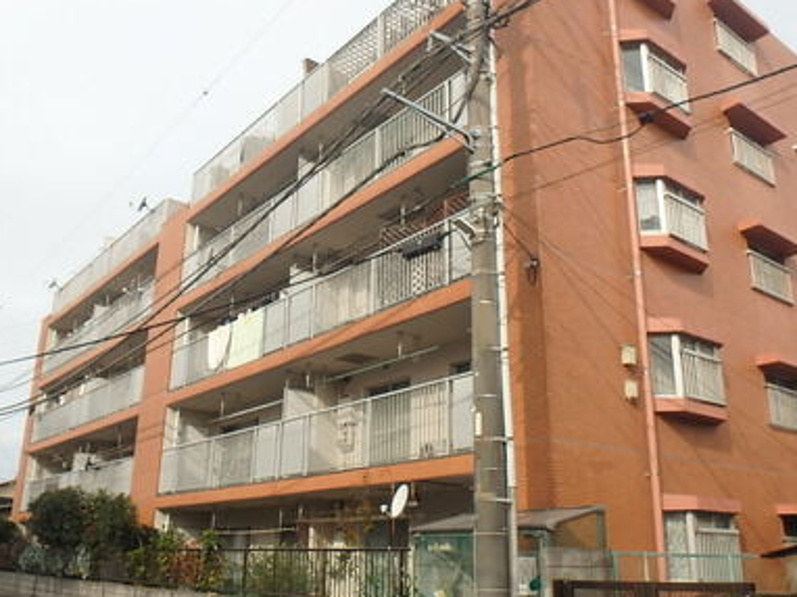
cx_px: 388
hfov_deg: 55.4
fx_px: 759
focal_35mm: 33
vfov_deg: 42.8
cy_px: 344
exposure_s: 1/800
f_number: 3.5
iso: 125
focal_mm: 3.7
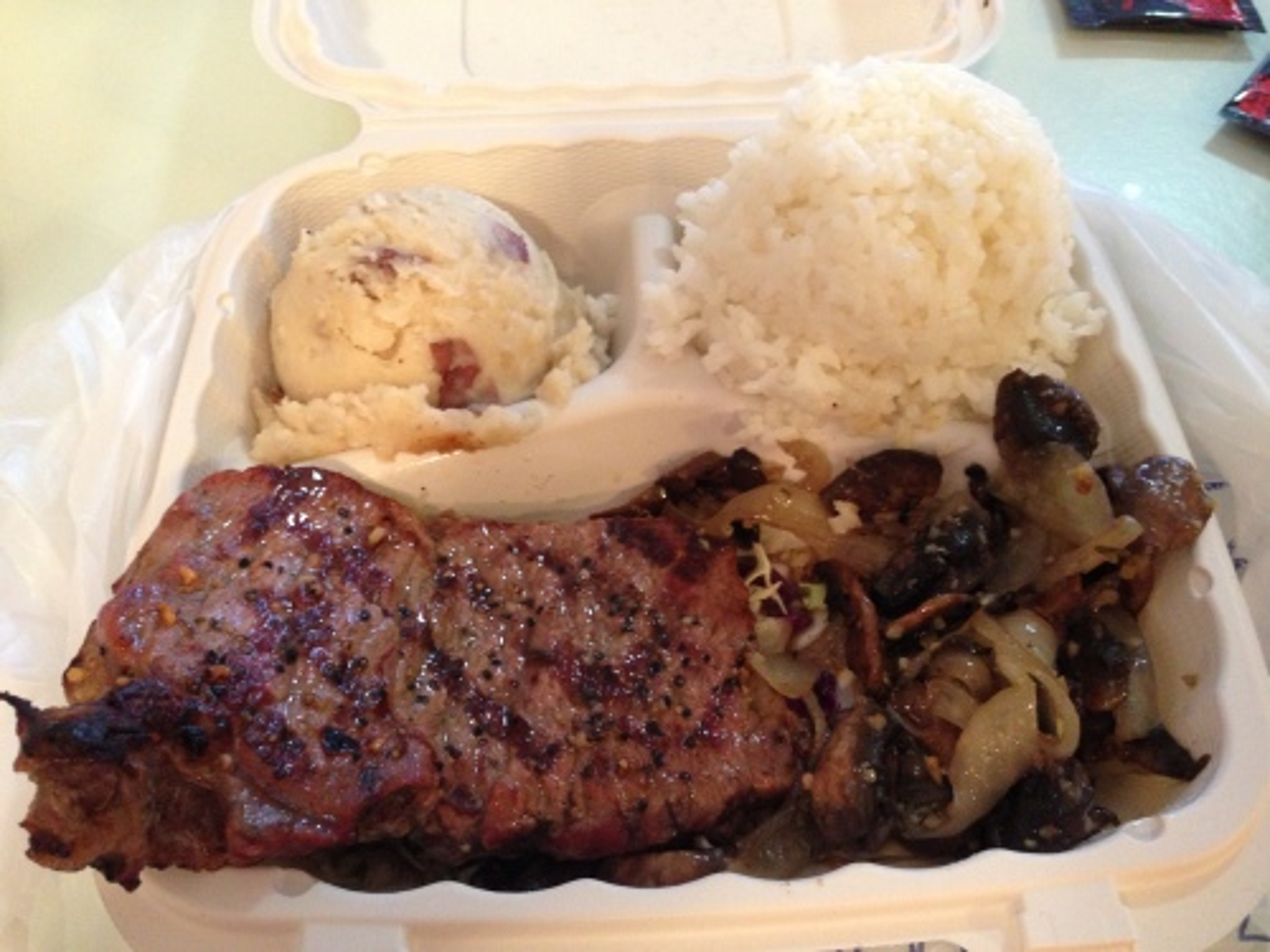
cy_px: 476
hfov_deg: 55.4
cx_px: 635
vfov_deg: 42.9
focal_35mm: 33
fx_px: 1211
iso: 400
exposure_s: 1/20
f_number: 2.4
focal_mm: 4.13
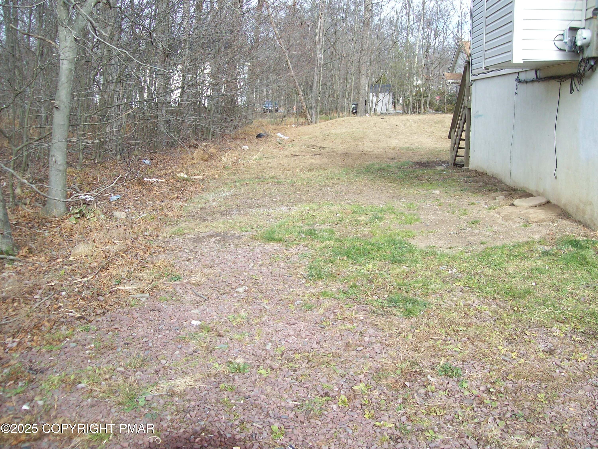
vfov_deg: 39.7
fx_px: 622
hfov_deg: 51.4
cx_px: 299
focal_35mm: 36
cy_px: 224
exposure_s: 1/224
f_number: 2.7
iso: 80
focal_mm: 6
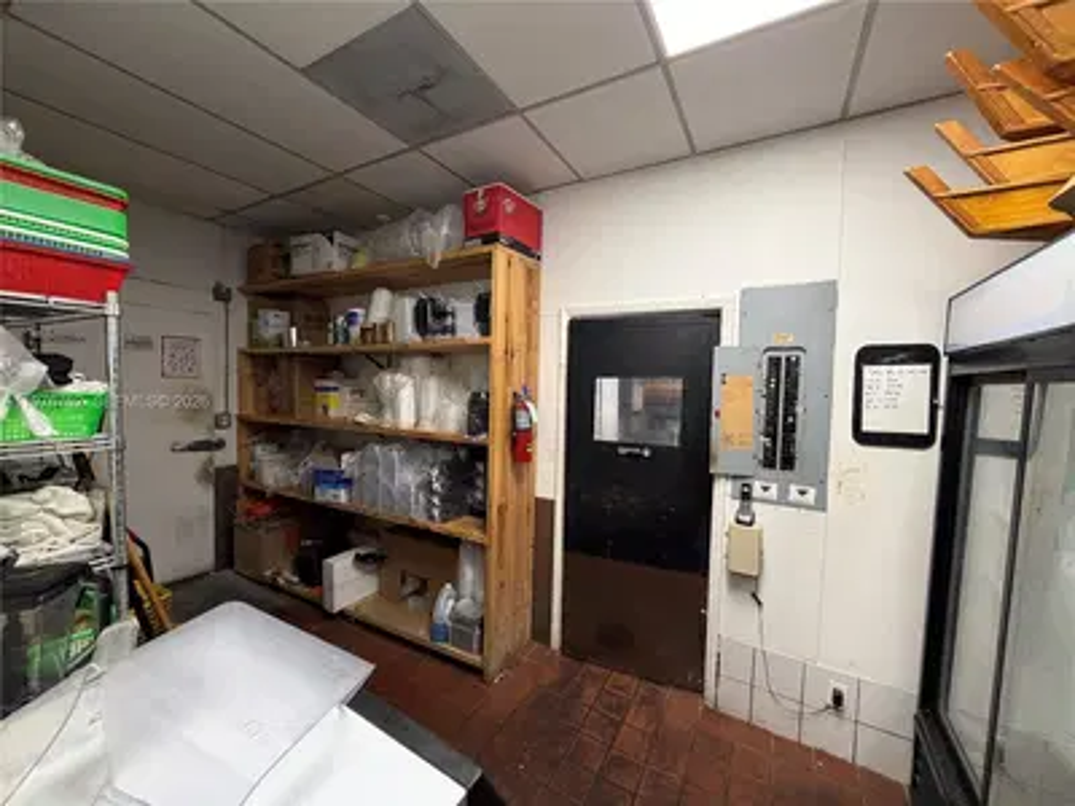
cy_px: 403
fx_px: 435
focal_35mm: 14
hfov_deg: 102.1
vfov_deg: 85.7
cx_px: 538
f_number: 2.2
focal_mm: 2.22
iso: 250
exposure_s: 1/60
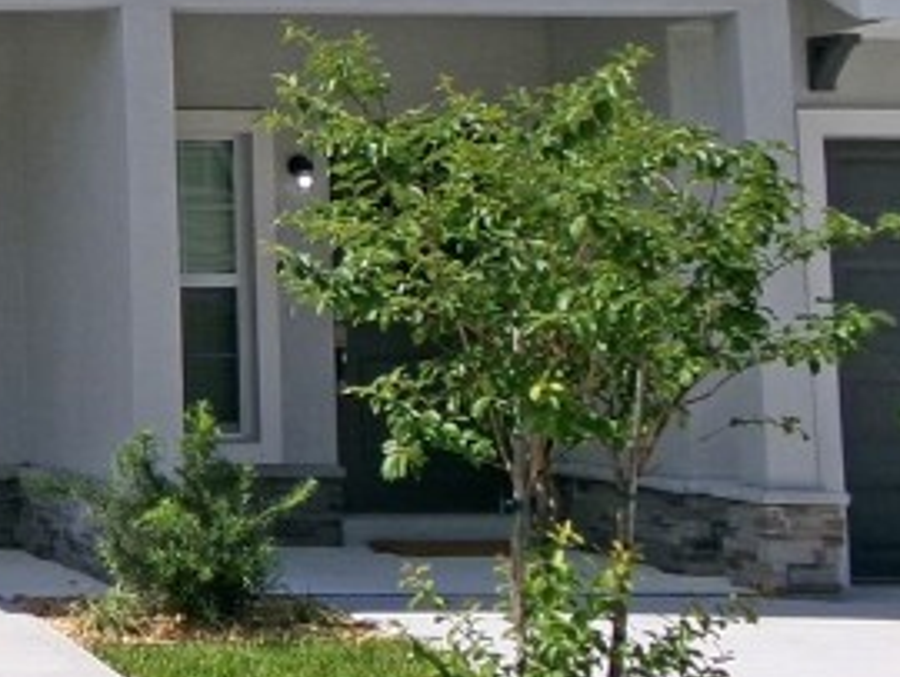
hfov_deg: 18.8
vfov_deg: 16.0
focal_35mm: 91
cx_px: -480
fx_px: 2368
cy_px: 33
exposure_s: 1/170
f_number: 11.07
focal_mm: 4.3
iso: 100
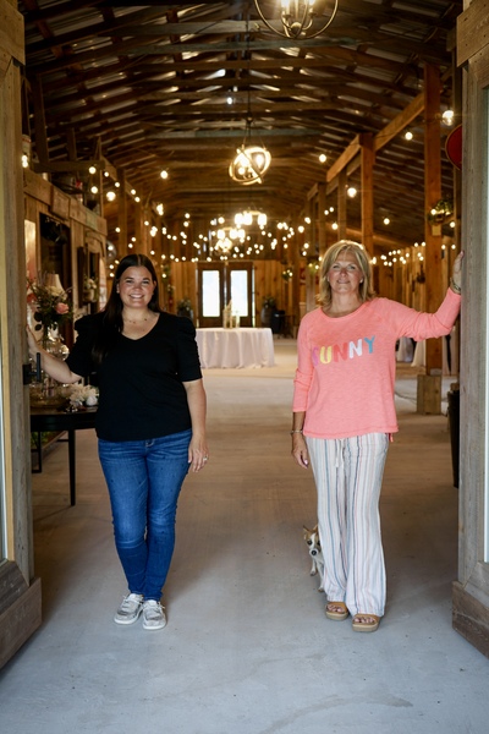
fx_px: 896
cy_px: 367
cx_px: 244
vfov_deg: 44.5
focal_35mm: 44
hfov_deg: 30.5
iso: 200
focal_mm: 44
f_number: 4.5
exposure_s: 1/10
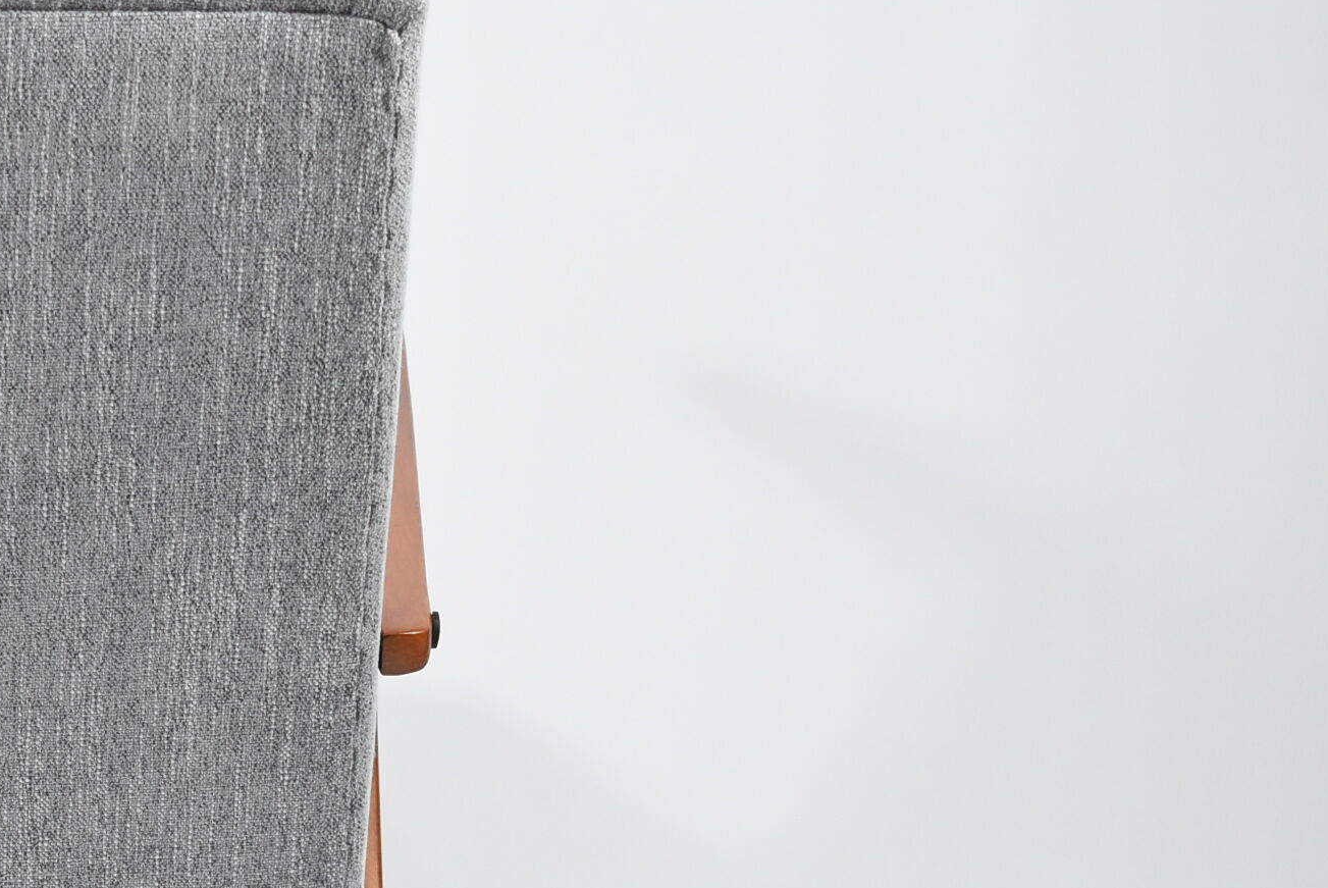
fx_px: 4578
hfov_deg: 16.1
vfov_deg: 11.0
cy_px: 773
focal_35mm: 124
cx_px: -87
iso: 1600
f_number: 4.8
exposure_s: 1/125
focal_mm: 36
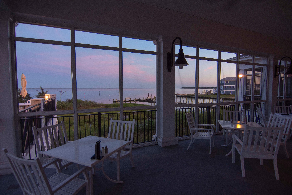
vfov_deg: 67.4
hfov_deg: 90.0
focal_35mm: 18
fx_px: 146
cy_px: 98
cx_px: 146
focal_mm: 12
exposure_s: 1/25
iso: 500
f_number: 4.5
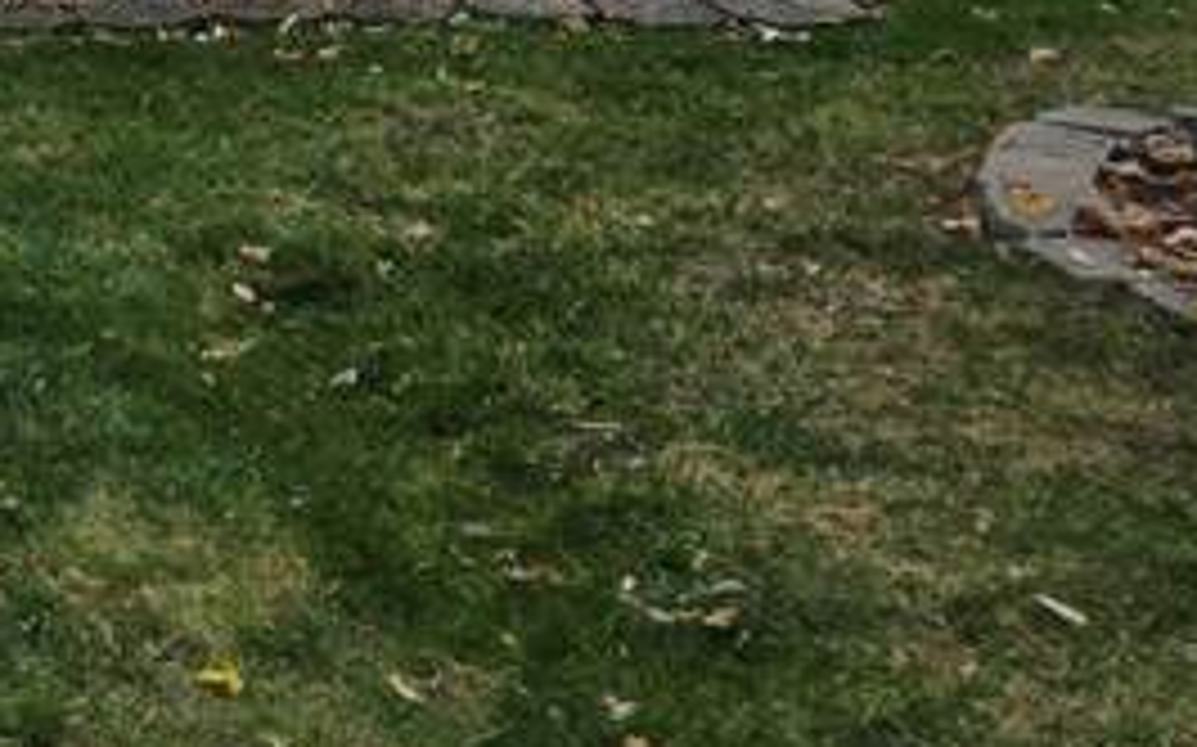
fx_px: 3065
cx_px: -986
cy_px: -742
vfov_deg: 12.3
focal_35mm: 94
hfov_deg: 17.6
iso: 80
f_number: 1.7
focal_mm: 6.3
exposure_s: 1/1402
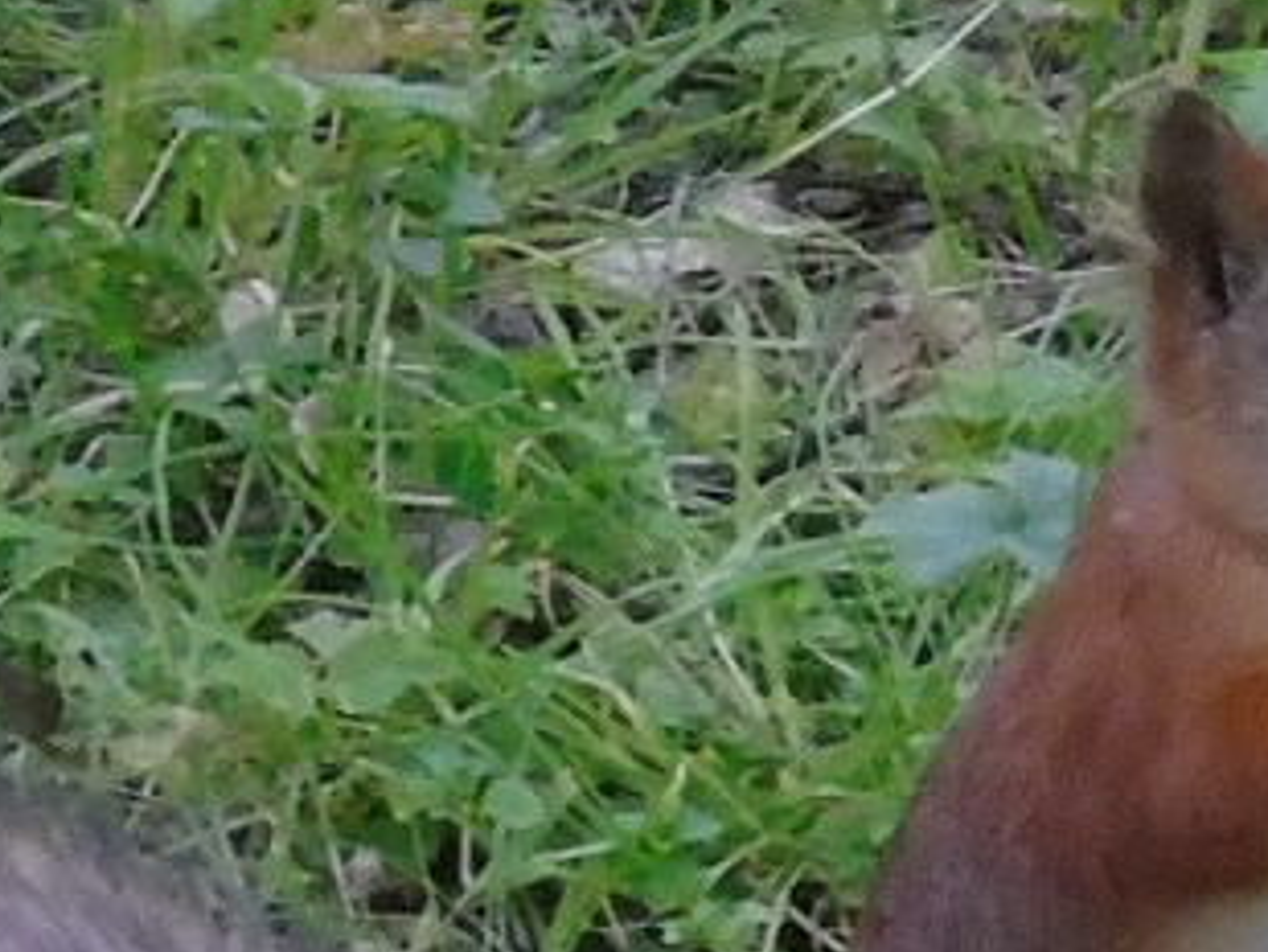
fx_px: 11800
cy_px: 991
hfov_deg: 6.2
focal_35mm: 322
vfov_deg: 4.6
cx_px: 558
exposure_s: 1/50
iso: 800
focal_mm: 25
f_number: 4.7
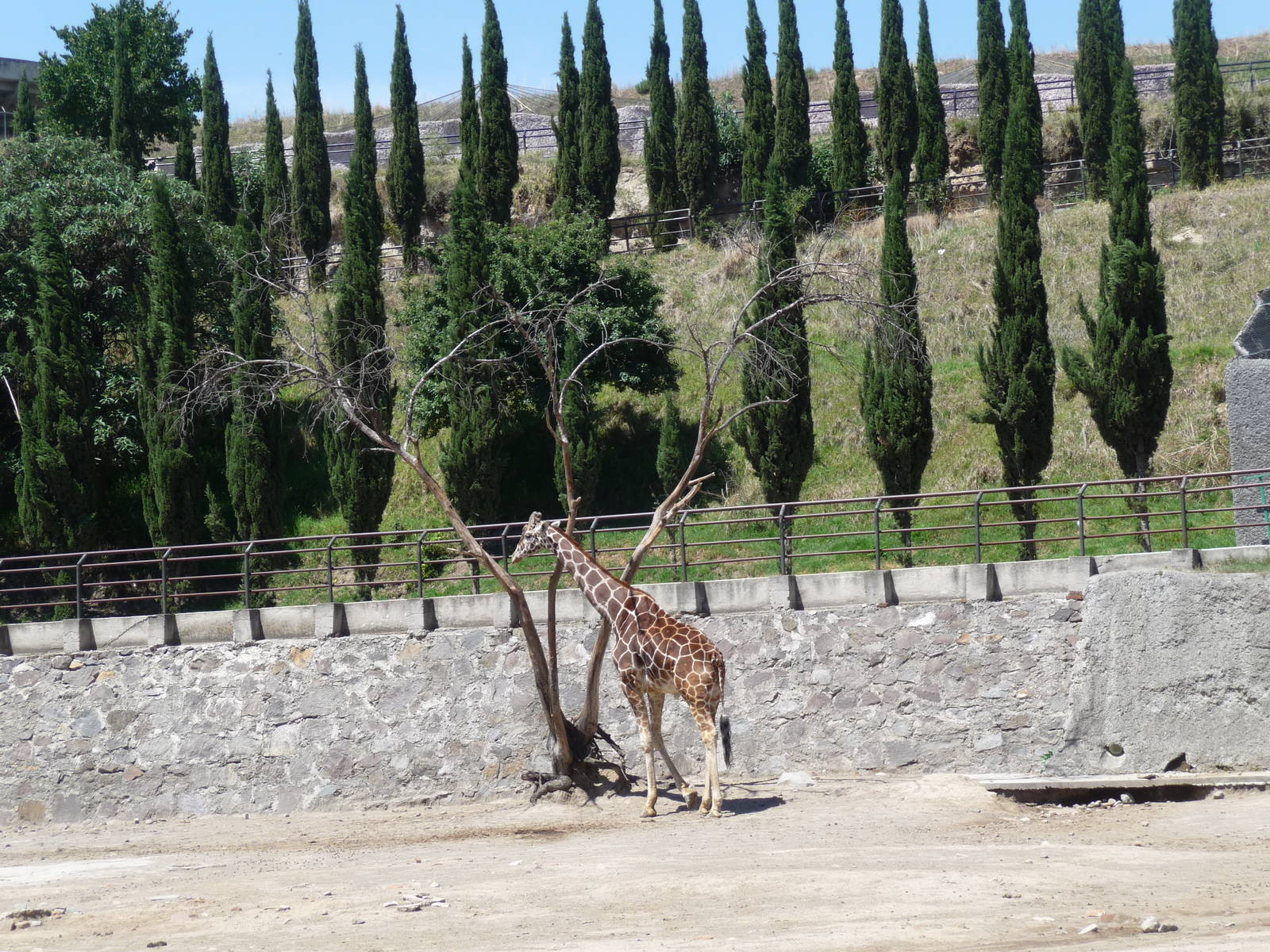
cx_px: 635
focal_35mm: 89
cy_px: 476
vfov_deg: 16.6
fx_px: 3265
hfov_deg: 22.0
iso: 100
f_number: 4.7
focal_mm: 15.2
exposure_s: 1/400
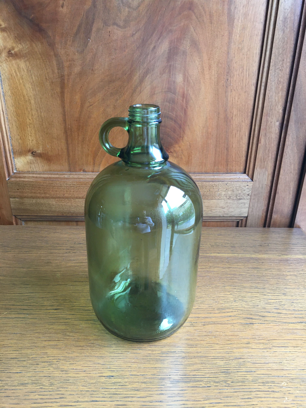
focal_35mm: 29
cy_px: 204
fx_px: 342
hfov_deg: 48.2
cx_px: 153
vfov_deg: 61.7
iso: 50
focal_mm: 4.15
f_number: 2.2
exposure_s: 1/33
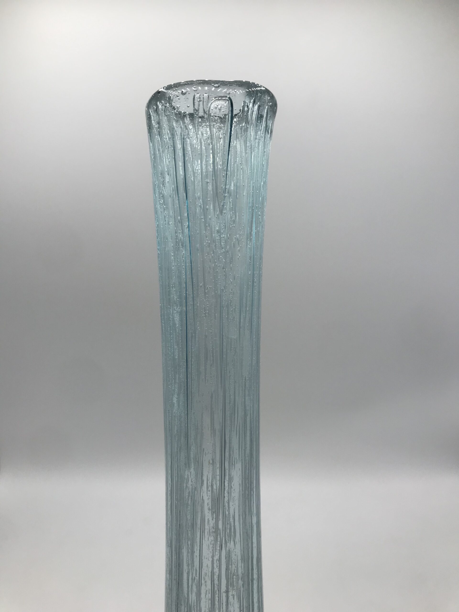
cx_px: 230
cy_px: 306
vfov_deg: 63.4
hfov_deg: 49.7
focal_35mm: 28
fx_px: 495
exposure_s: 1/1546
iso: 20
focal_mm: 3.99
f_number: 1.8
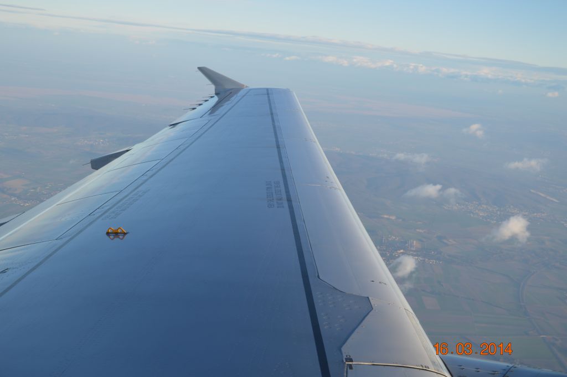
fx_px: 897
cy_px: 188
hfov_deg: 35.1
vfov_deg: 23.7
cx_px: 284
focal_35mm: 57
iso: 100
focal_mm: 38
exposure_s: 1/160
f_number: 6.3
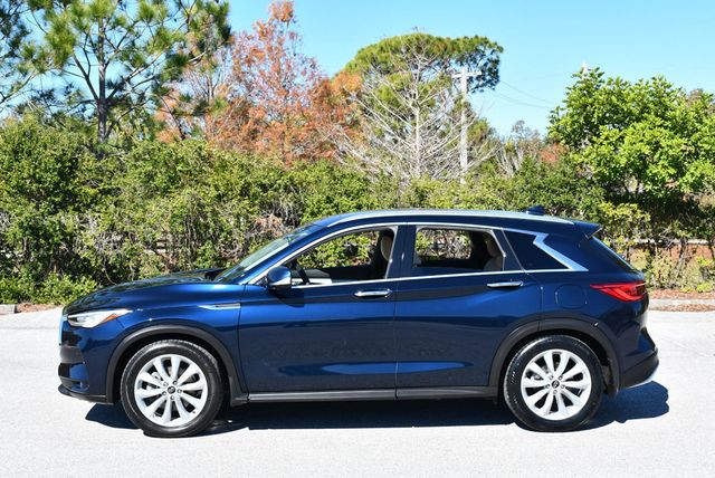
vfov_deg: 25.1
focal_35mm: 54
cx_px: 358
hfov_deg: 36.8
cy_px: 239
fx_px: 1073
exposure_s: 1/250
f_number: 8
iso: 160
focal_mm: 27
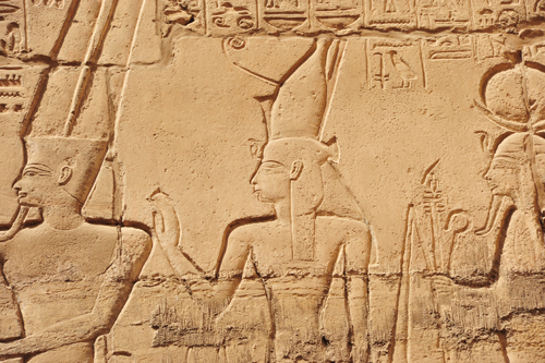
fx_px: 3027
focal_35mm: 200
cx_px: 272
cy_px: 182
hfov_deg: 10.3
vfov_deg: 6.9
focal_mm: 200
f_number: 13
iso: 800
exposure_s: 1/640
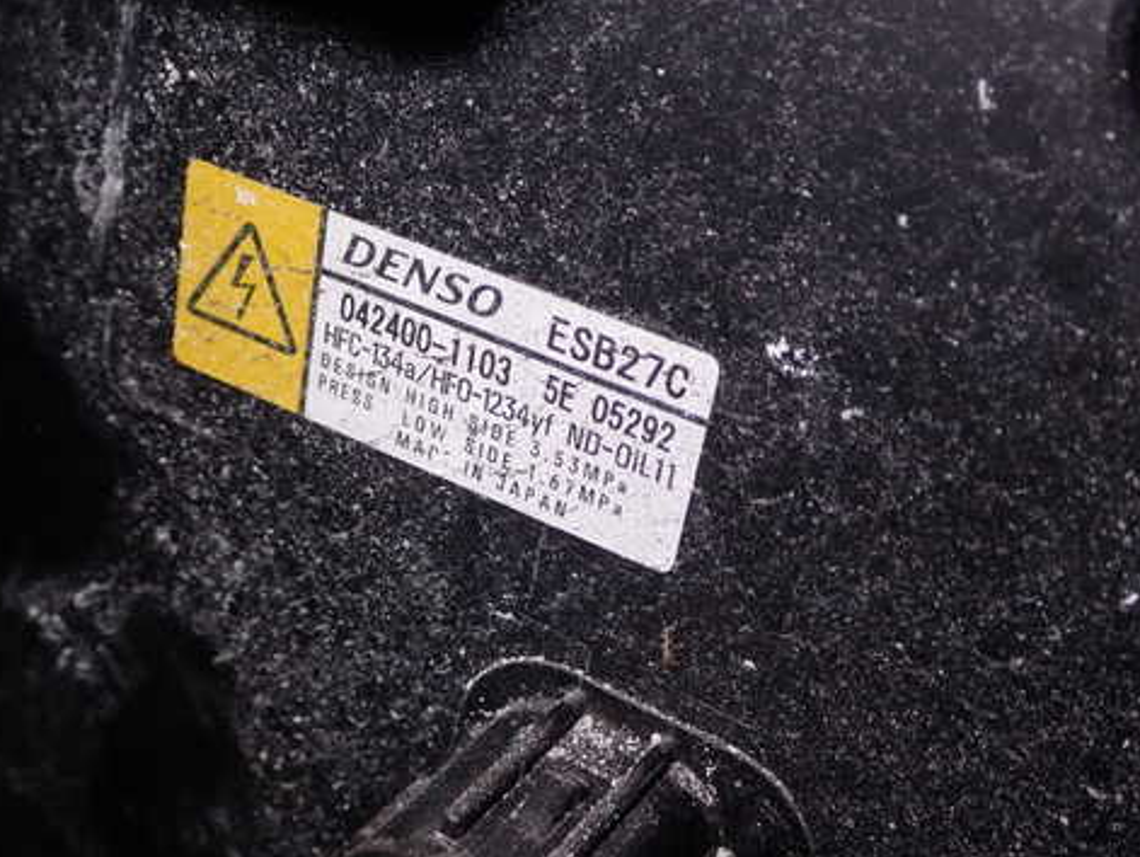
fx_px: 1846
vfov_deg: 26.1
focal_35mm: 56
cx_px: 496
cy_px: 441
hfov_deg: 34.3
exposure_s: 1/40
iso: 200
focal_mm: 7.84
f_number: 11
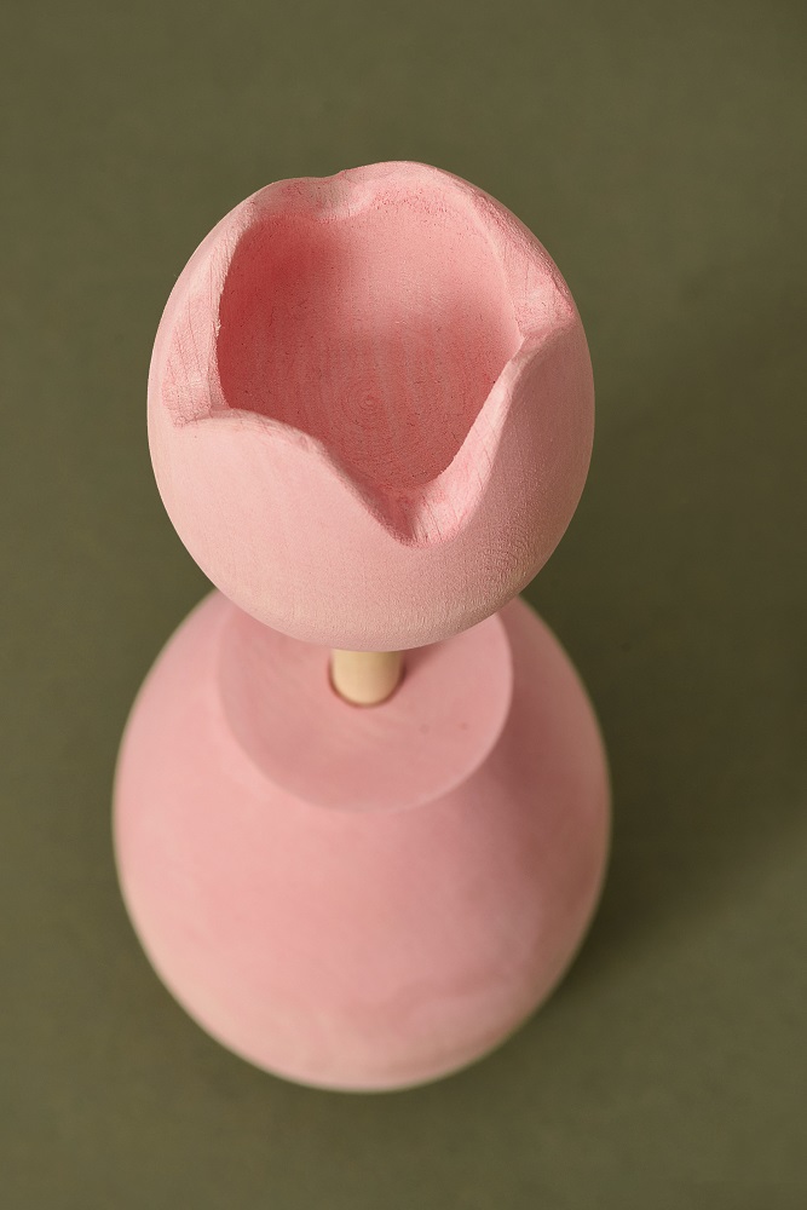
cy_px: 605
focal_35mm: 94
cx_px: 404
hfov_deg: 14.6
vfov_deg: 21.7
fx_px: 3159
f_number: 11
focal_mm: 63
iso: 100
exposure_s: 1/200
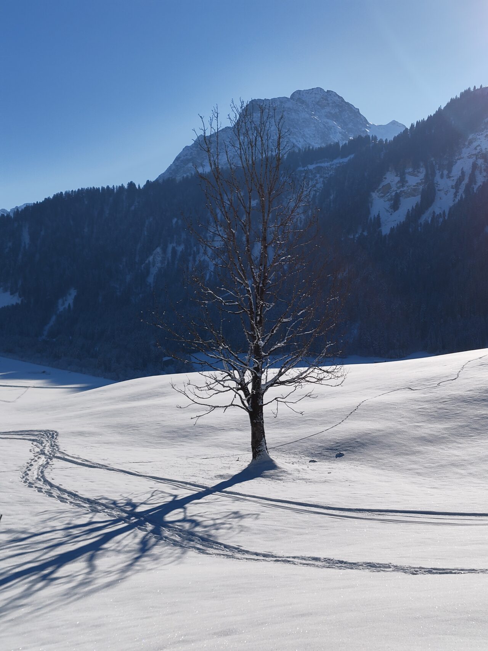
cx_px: 244
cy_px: 326
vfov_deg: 38.2
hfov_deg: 29.1
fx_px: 940
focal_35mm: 50
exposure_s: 1/1910
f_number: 1.88
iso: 50
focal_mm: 5.56
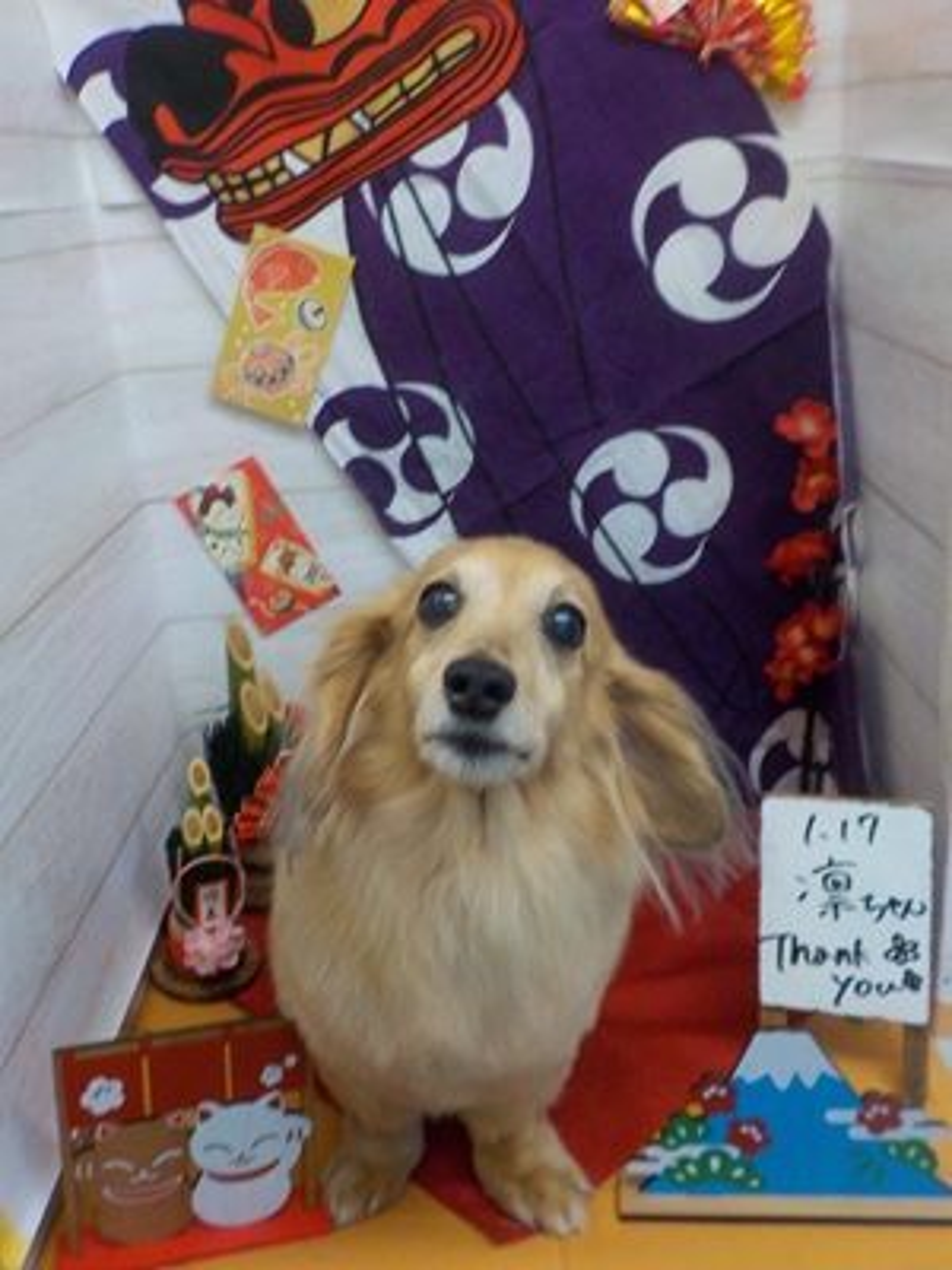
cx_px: 476
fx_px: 1100
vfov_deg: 60.0
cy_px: 635
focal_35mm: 30
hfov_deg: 46.8
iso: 200
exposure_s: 1/30
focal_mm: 4.1
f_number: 3.3
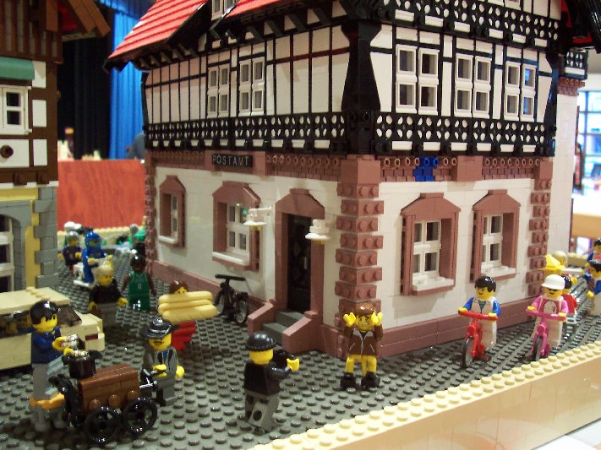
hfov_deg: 50.1
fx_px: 642
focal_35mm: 37
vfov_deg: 38.7
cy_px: 225
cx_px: 300
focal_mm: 5.6
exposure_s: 1/8
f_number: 2.8
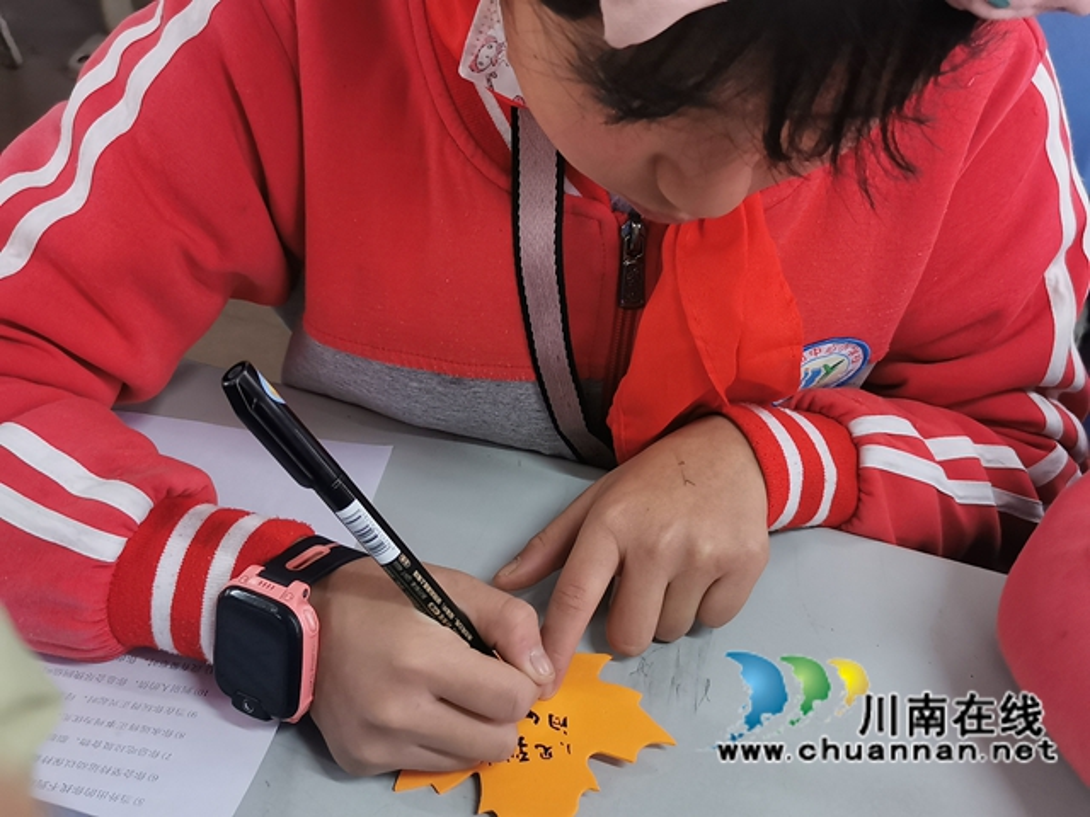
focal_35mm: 42
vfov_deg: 34.3
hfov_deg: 44.8
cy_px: 408
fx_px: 1323
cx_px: 545
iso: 250
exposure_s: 1/50
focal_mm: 5.58
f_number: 1.8
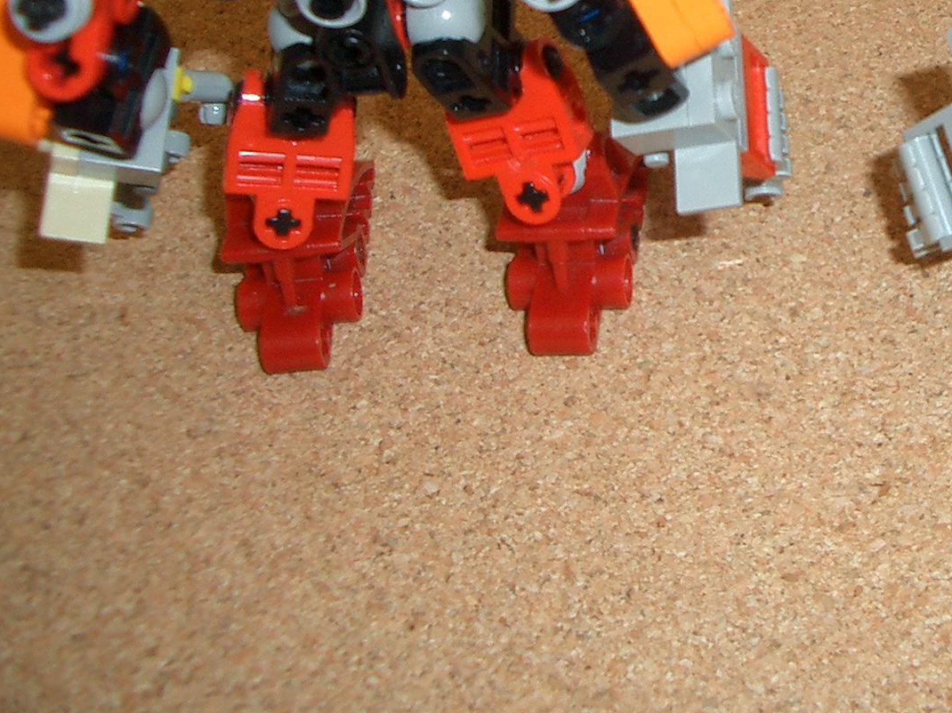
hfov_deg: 28.1
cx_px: 822
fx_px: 1842
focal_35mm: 67
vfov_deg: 21.6
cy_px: 143
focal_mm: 5.8
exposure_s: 1/40
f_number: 2.6
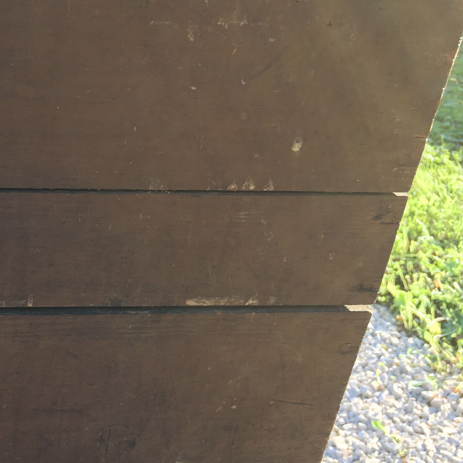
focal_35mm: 55
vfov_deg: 31.1
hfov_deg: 28.6
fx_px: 832
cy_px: 221
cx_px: -28
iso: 25
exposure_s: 1/124
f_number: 2.2
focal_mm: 4.15
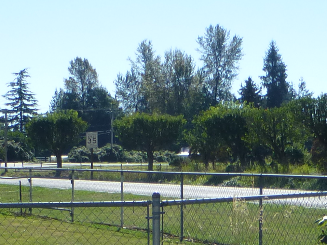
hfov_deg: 15.3
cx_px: 220
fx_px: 1218
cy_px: 345
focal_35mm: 129
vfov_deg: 11.1
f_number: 4
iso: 100
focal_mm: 5.4
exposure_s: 1/1000
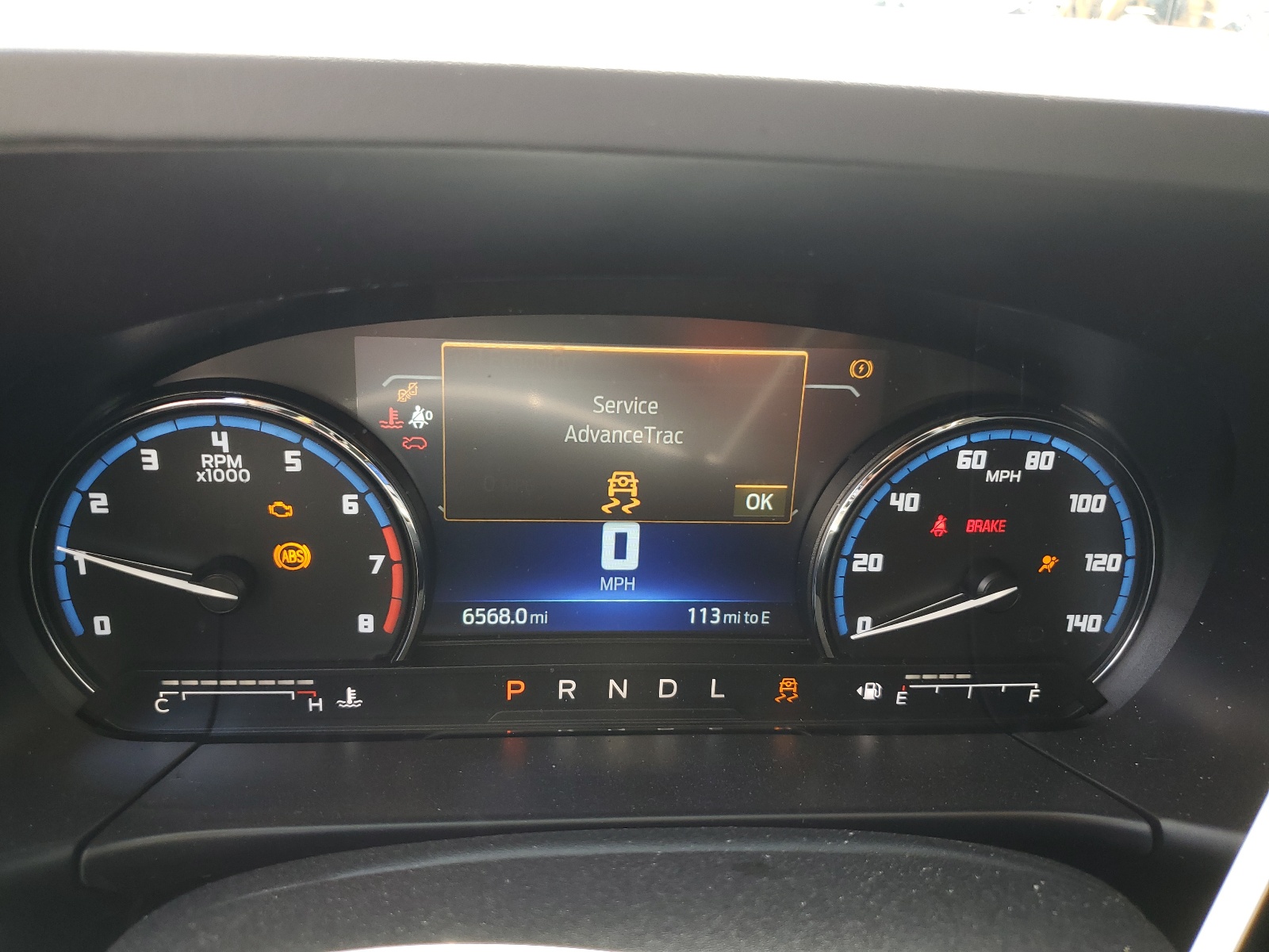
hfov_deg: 67.3
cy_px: 476
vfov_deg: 53.1
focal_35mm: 26
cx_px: 634
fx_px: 953
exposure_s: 1/120
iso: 50
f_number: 1.5
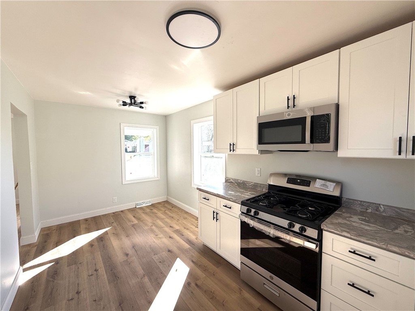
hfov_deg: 102.1
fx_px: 168
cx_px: 208
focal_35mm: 14
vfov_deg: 85.7
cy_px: 156
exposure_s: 1/300
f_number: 2.2
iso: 50
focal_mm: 2.22
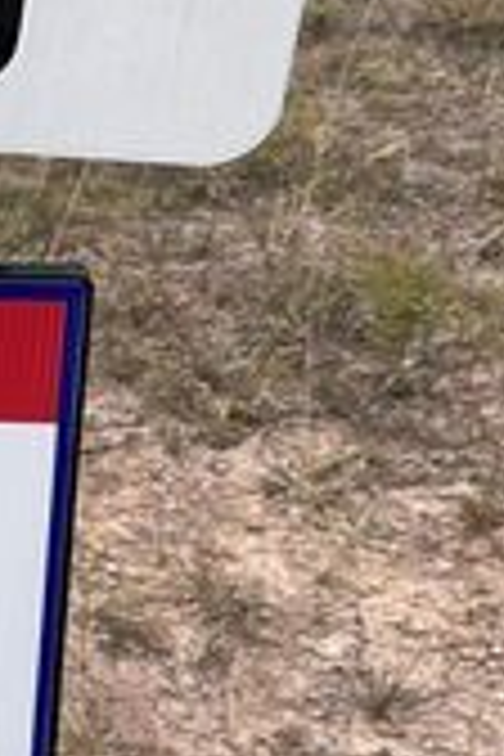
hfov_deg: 12.5
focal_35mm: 99
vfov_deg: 20.6
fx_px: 2079
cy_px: 295
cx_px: -428
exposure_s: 1/3597
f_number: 1.78
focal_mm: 6.86
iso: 80
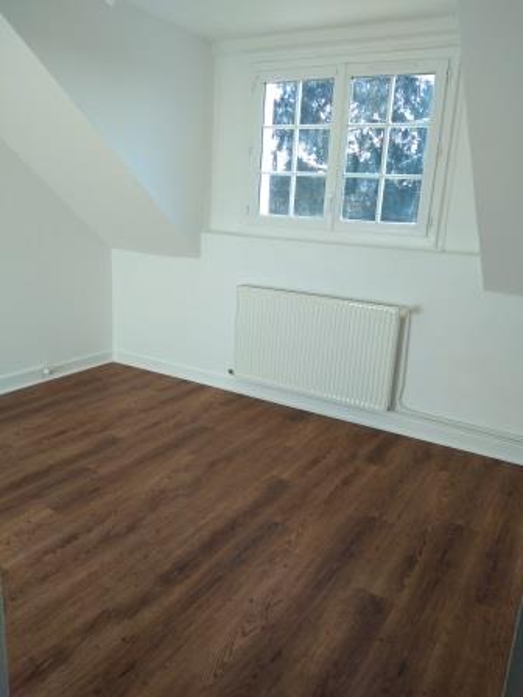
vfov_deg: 67.3
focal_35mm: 26
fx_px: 524
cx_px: 262
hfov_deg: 53.1
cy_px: 348
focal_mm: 3.6
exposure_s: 1/121
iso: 100
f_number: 1.8
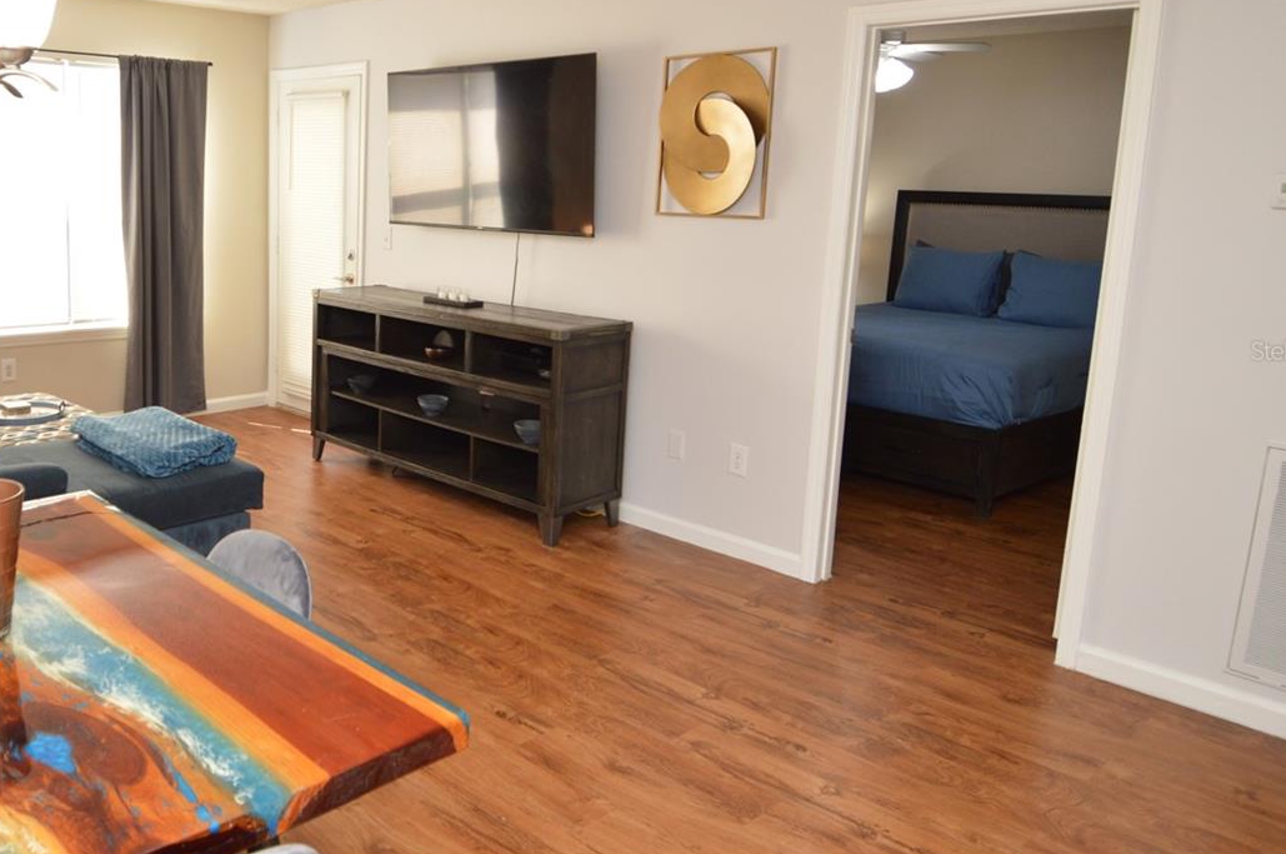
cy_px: 351
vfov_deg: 46.1
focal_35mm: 28
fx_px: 999
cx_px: 362
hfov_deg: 62.7
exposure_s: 1/60
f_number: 4
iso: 400
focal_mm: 12
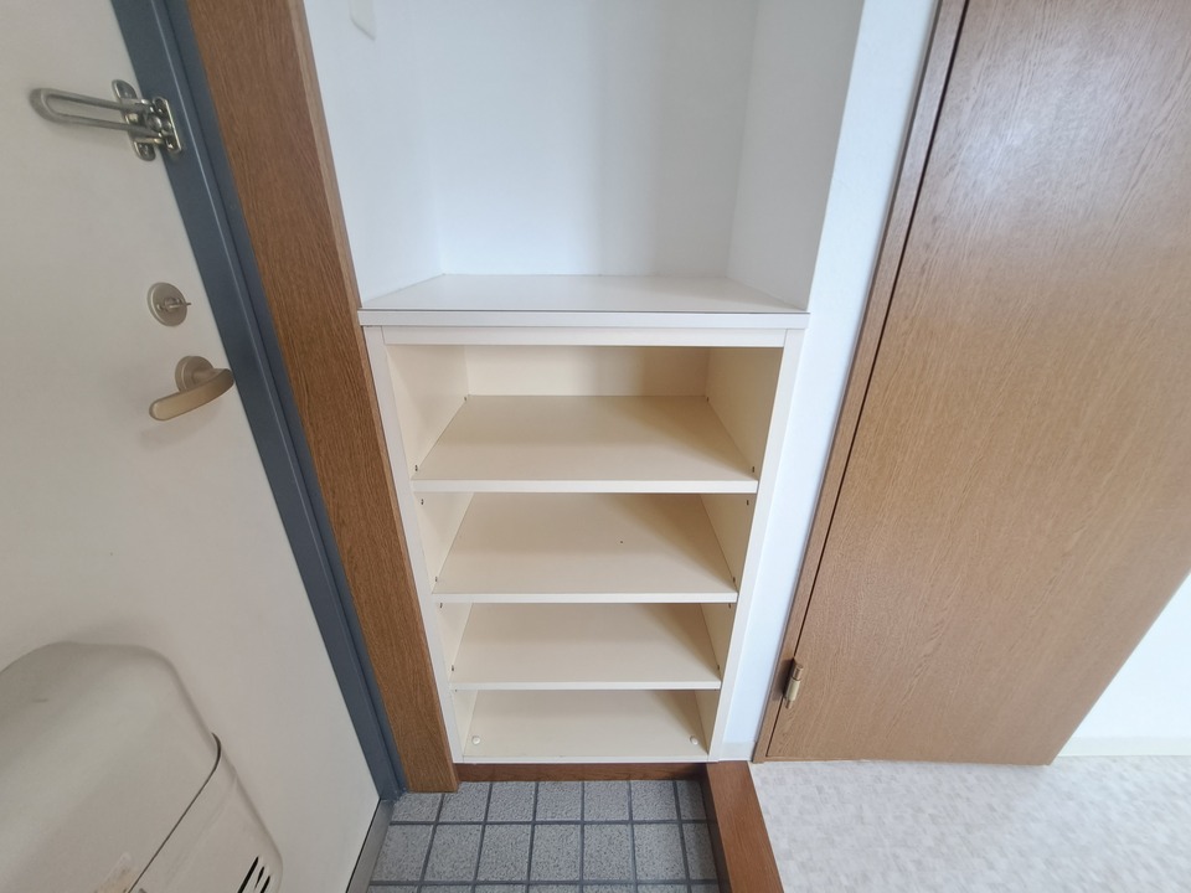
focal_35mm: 13
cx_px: 596
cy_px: 446
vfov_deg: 89.9
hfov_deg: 106.2
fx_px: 447
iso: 160
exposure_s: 1/50
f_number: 2.2
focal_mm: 1.74
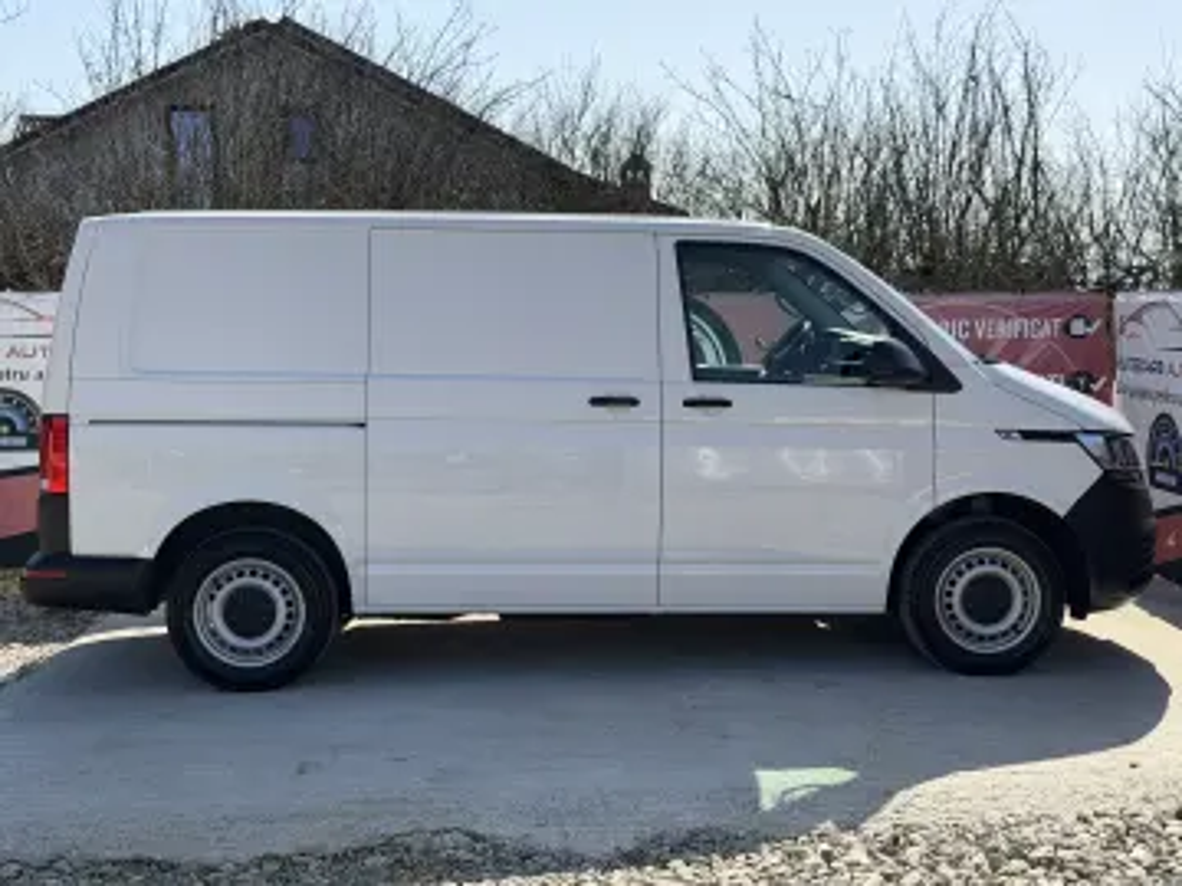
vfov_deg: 30.3
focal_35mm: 48
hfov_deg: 39.7
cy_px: 443
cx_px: 591
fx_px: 1639
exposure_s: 1/4329
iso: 80
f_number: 1.78
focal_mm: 6.76
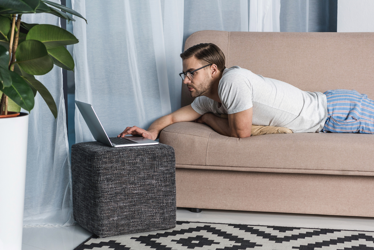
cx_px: 187
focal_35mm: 70
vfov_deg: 19.5
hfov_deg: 28.8
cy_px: 125
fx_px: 728
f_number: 3.2
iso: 500
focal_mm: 70
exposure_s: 1/320
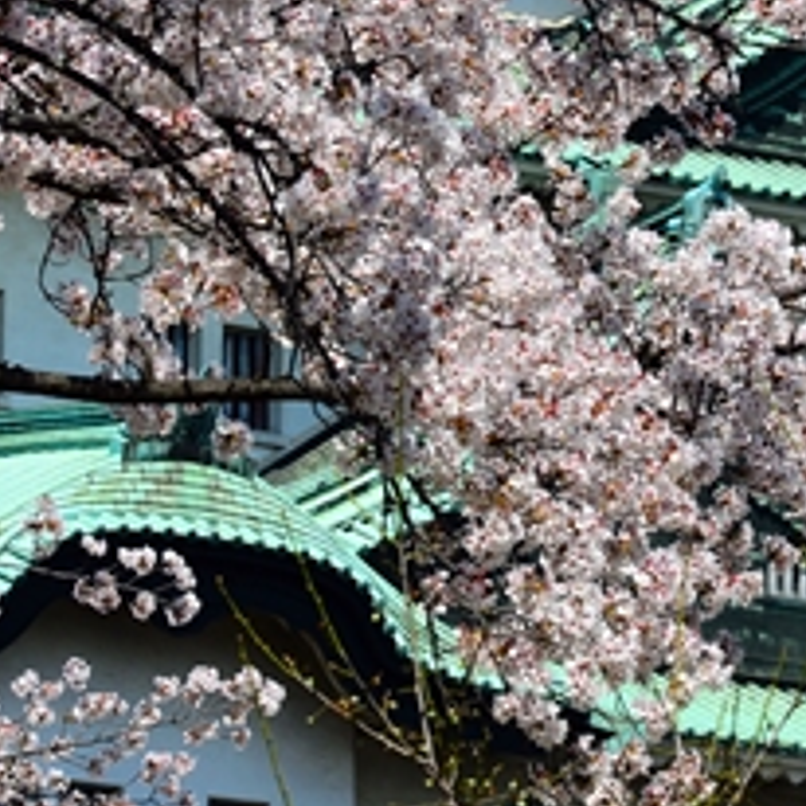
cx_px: 434
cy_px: 125
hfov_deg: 4.4
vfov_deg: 4.4
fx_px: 10458
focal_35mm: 397
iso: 400
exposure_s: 1/640
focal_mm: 120
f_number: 13
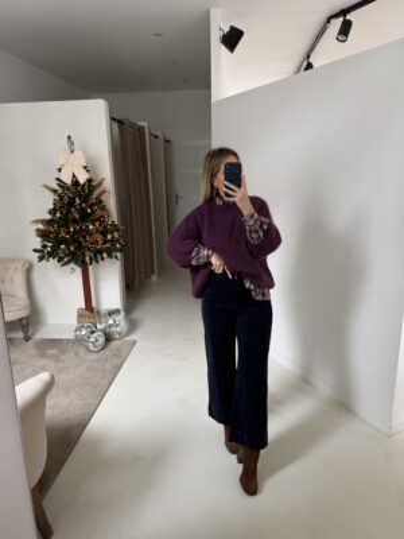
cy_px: 270
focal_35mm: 24
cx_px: 202
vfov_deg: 71.6
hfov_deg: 56.8
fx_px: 373
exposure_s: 1/44
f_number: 1.78
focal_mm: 6.76
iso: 250
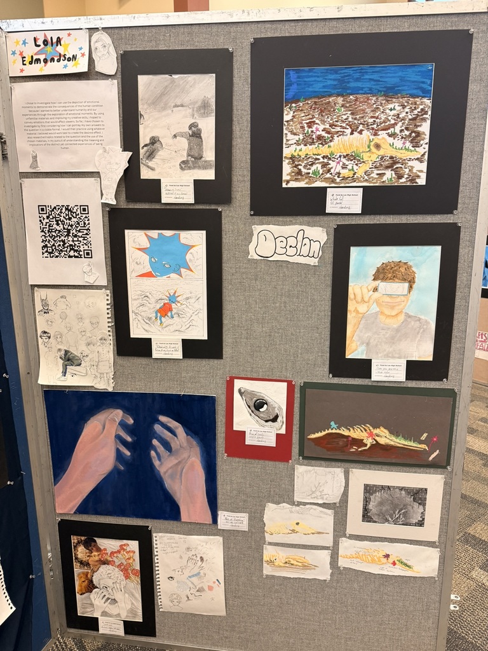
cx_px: 244
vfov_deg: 71.6
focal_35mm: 24
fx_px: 451
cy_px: 326
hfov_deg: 56.8
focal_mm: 6.76
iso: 250
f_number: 1.78
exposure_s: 1/60
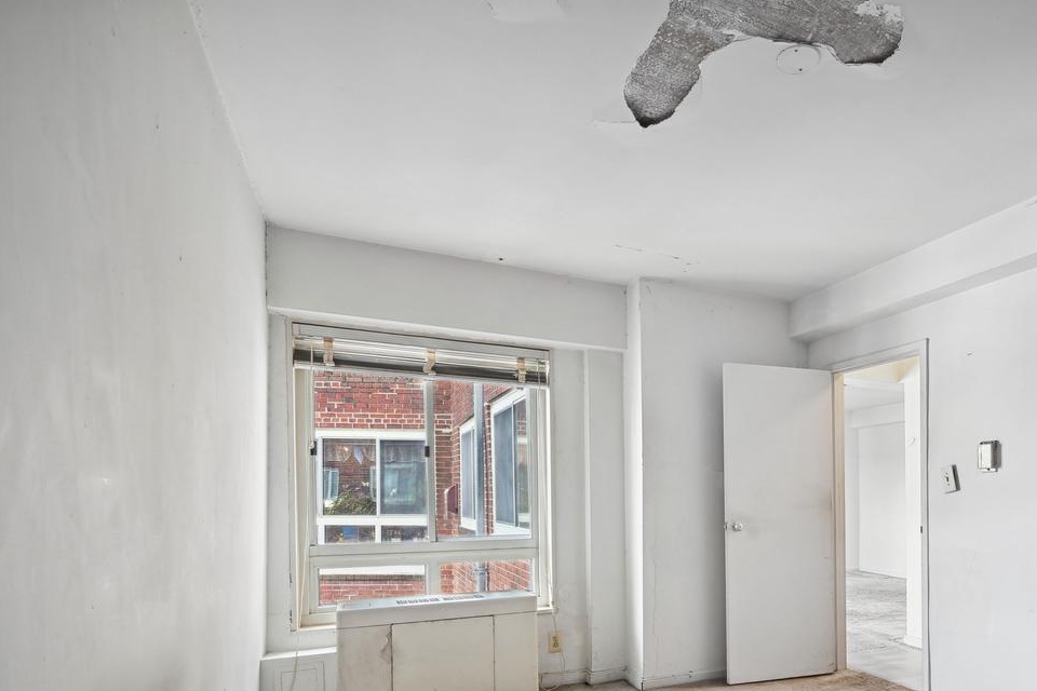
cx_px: 689
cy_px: 505
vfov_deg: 57.0
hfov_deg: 78.6
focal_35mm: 21
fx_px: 605
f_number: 9
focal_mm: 14
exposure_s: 1/4
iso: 200
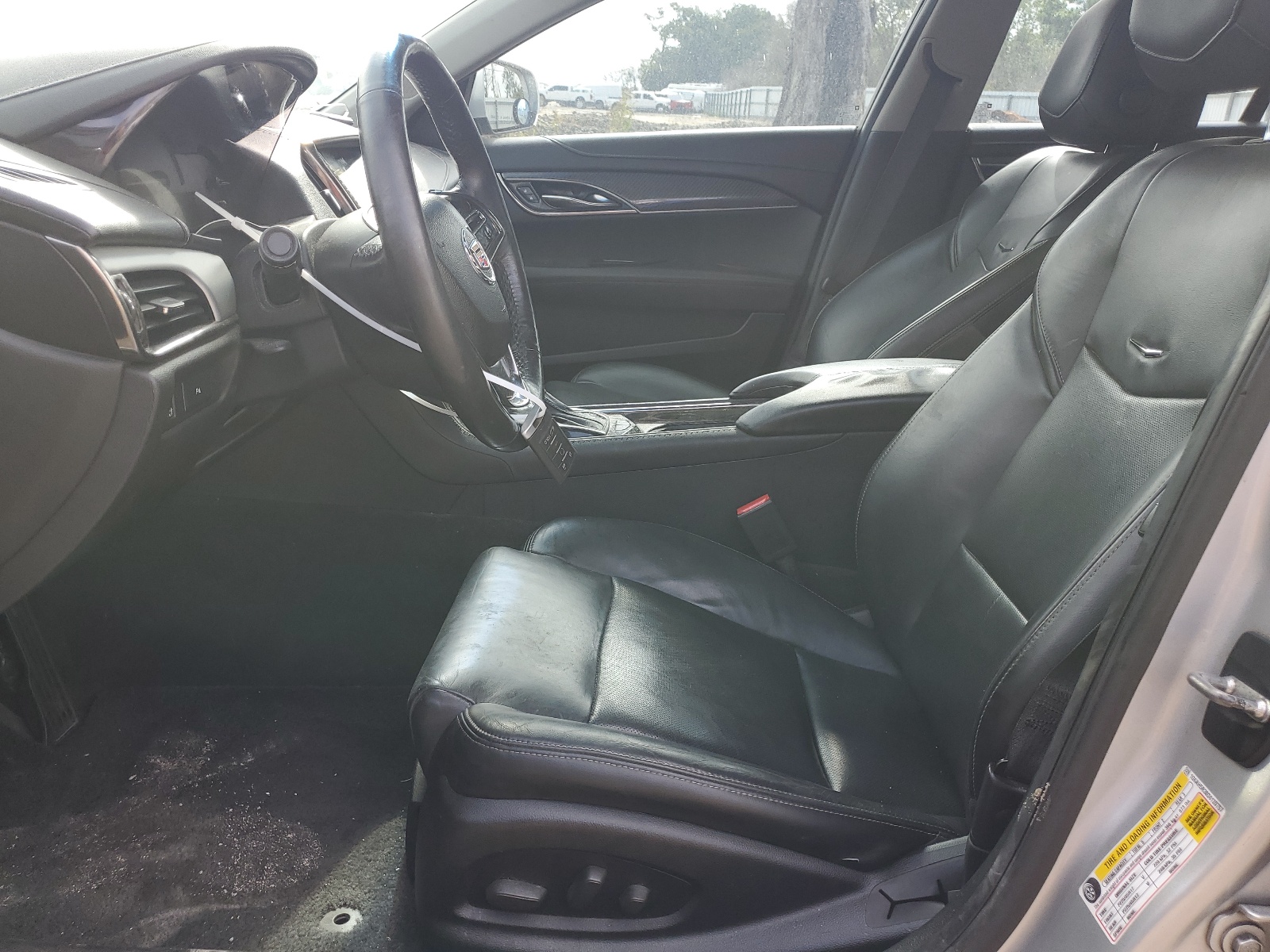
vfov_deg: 53.1
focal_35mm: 26
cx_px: 635
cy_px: 476
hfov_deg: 67.3
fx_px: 954
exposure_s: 1/345
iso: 50
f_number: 1.5
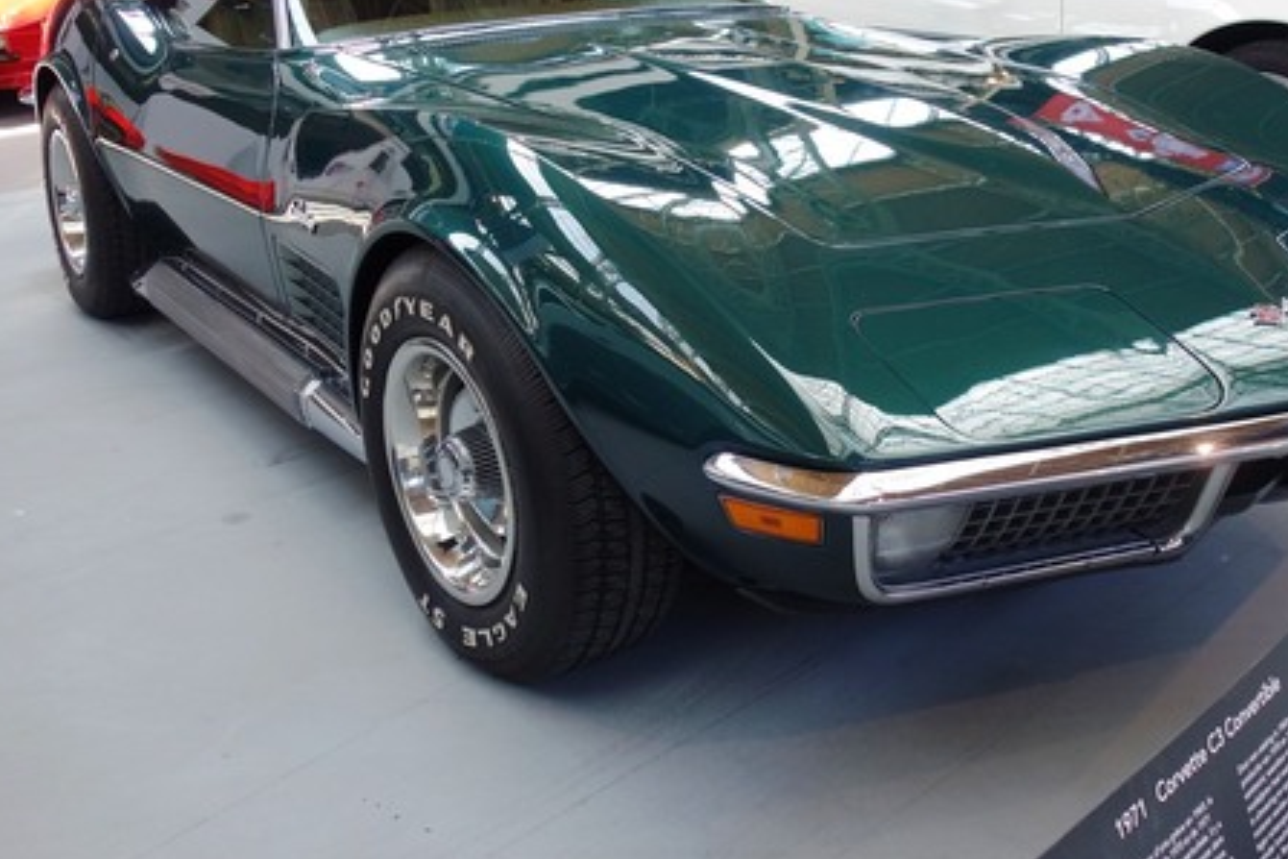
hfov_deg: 45.3
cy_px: 291
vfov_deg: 31.0
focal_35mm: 43
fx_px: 1538
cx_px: 741
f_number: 2.5
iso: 125
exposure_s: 1/100
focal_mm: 11.89
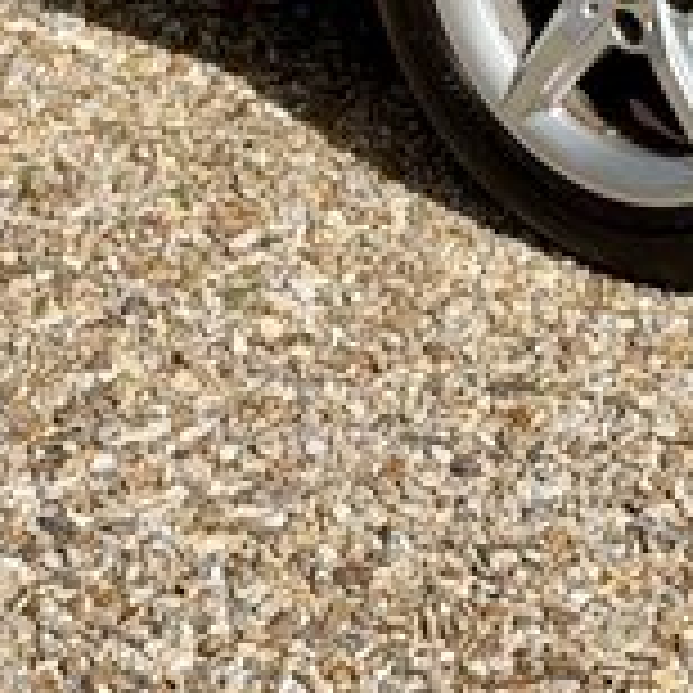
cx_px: 315
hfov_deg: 8.0
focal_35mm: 220
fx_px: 4983
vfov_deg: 7.8
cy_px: -351
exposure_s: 1/3891
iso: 64
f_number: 1.78
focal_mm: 6.76
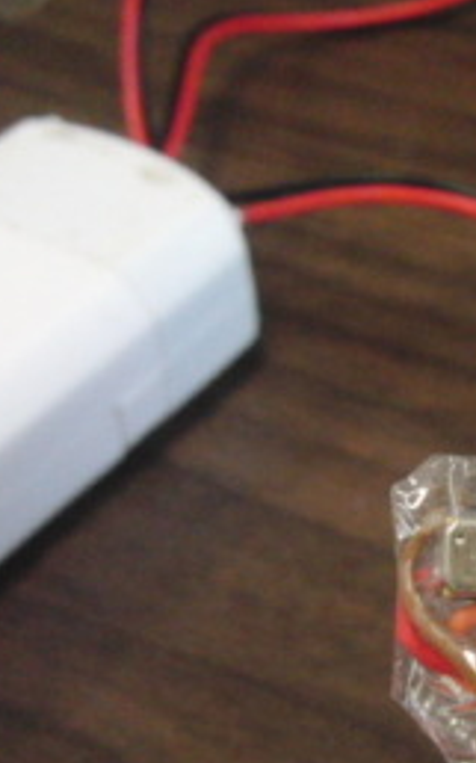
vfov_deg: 26.3
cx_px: 506
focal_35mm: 78
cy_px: 522
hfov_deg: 16.3
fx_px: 1621
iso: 640
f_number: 3.9
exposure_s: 1/80
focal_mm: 6.66
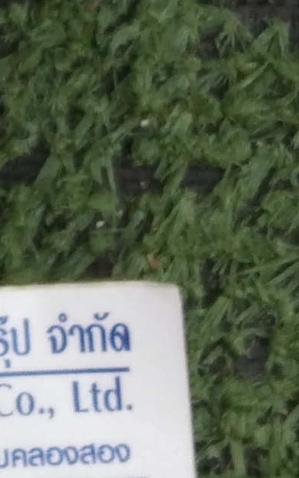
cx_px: -278
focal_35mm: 210
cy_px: -127
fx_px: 2737
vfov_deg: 9.8
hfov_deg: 6.1
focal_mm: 3.65
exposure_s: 1/100
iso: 54
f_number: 2.2
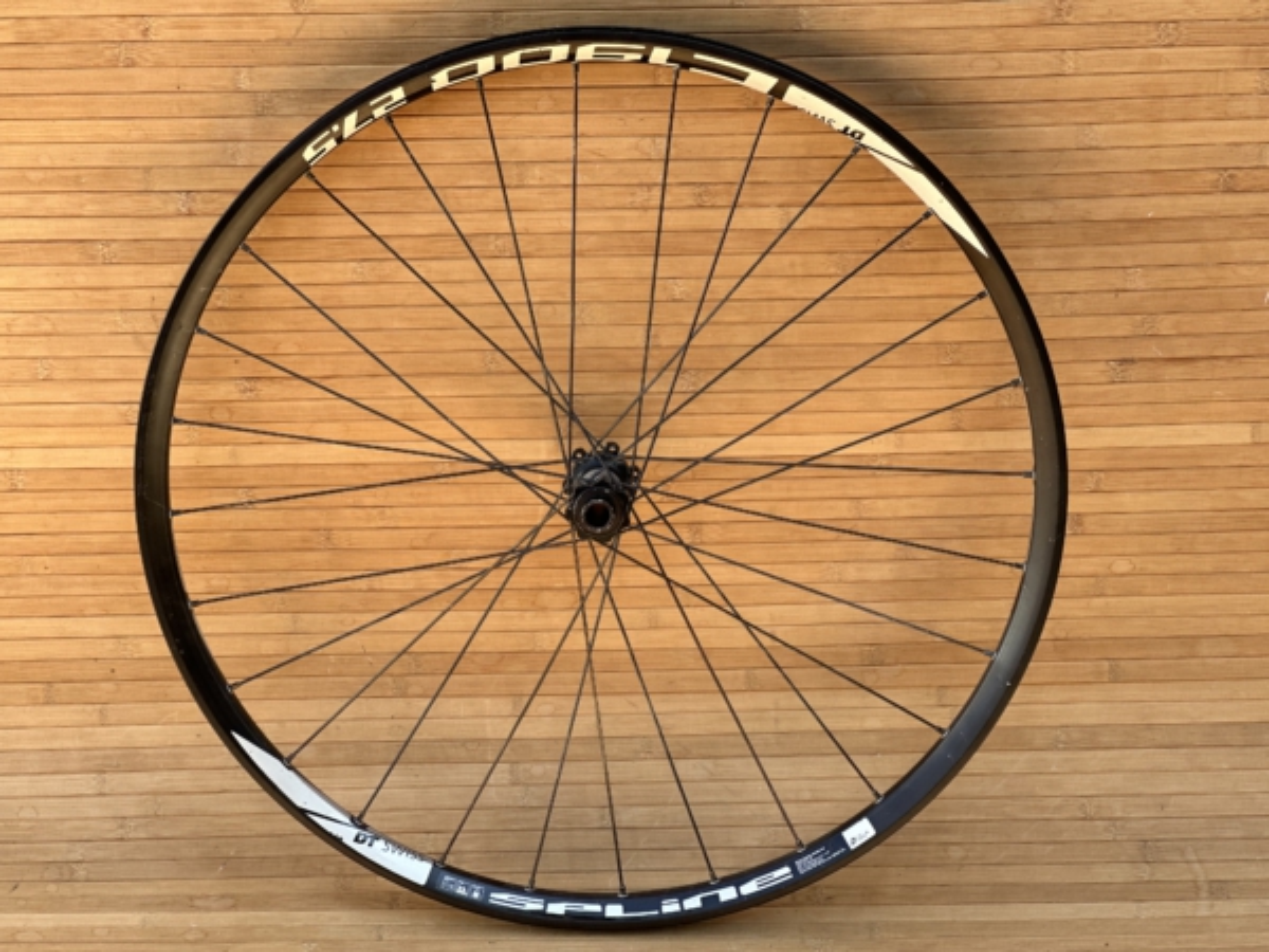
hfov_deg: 25.3
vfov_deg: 19.1
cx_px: 634
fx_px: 2823
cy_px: 476
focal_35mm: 77
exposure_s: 1/121
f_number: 2.8
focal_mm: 9
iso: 32
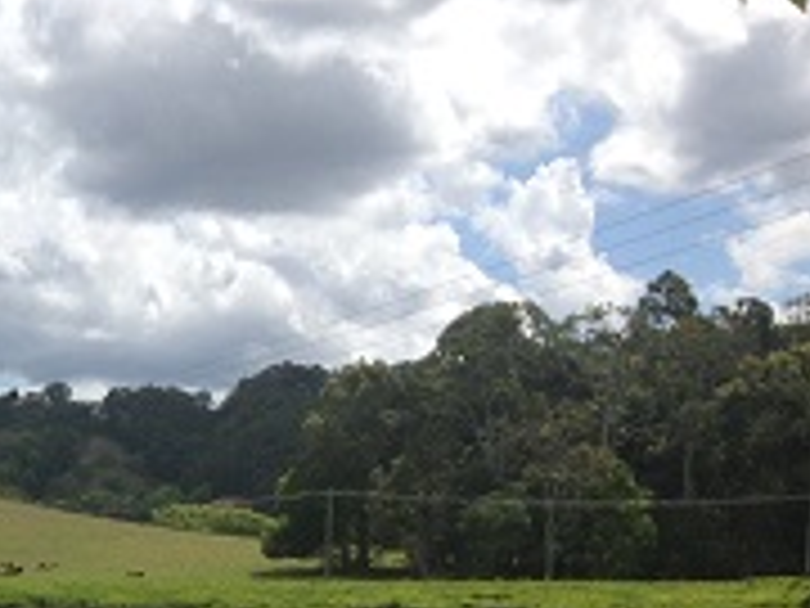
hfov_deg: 19.2
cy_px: 718
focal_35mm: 97
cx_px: -135
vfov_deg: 14.8
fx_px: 2270
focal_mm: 4.28
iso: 50
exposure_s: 1/2907
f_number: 2.4
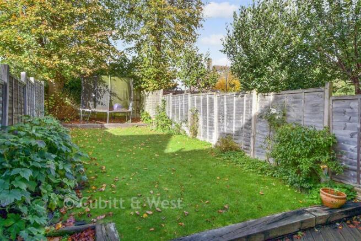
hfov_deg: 81.2
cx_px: 180
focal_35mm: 21
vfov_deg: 59.5
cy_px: 120
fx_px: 211
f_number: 6.3
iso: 200
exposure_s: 1/400
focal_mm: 14
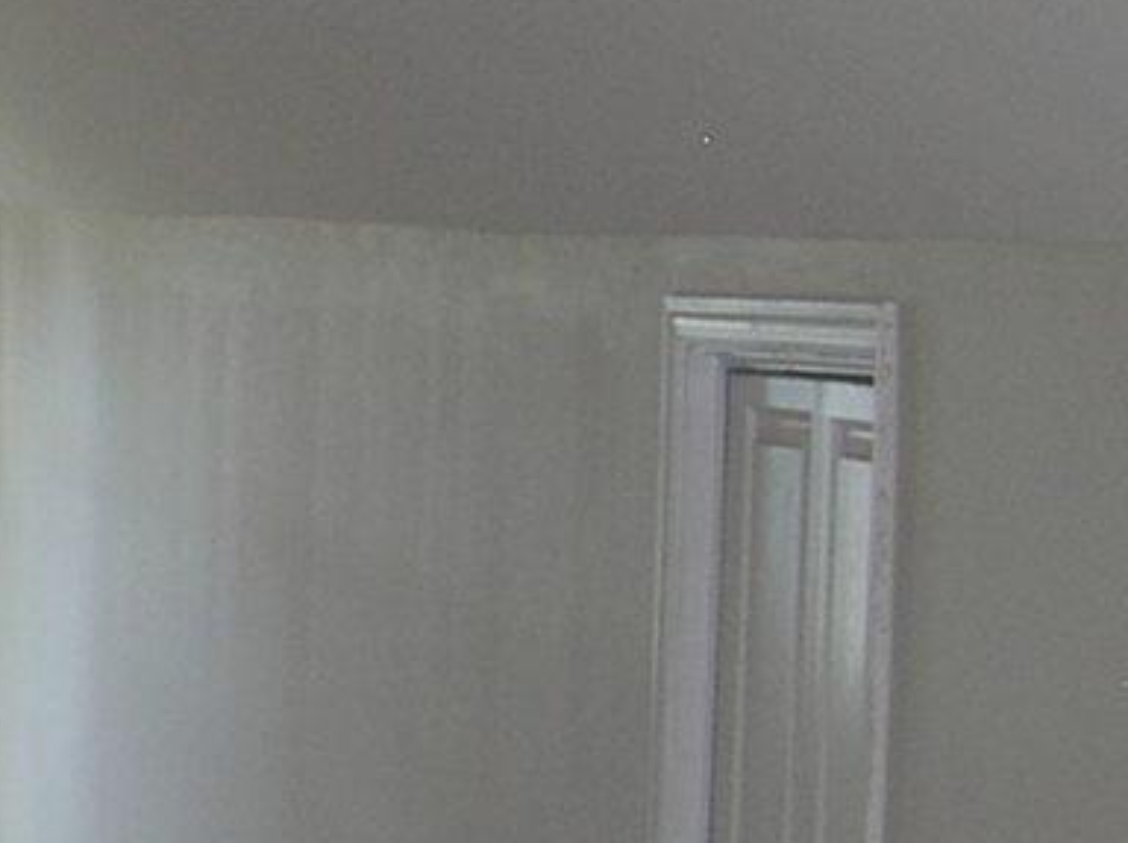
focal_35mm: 192
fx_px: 6249
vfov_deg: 7.7
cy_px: 632
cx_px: -987
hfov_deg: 9.7
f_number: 2.7
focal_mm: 6
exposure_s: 1/35.7
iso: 50
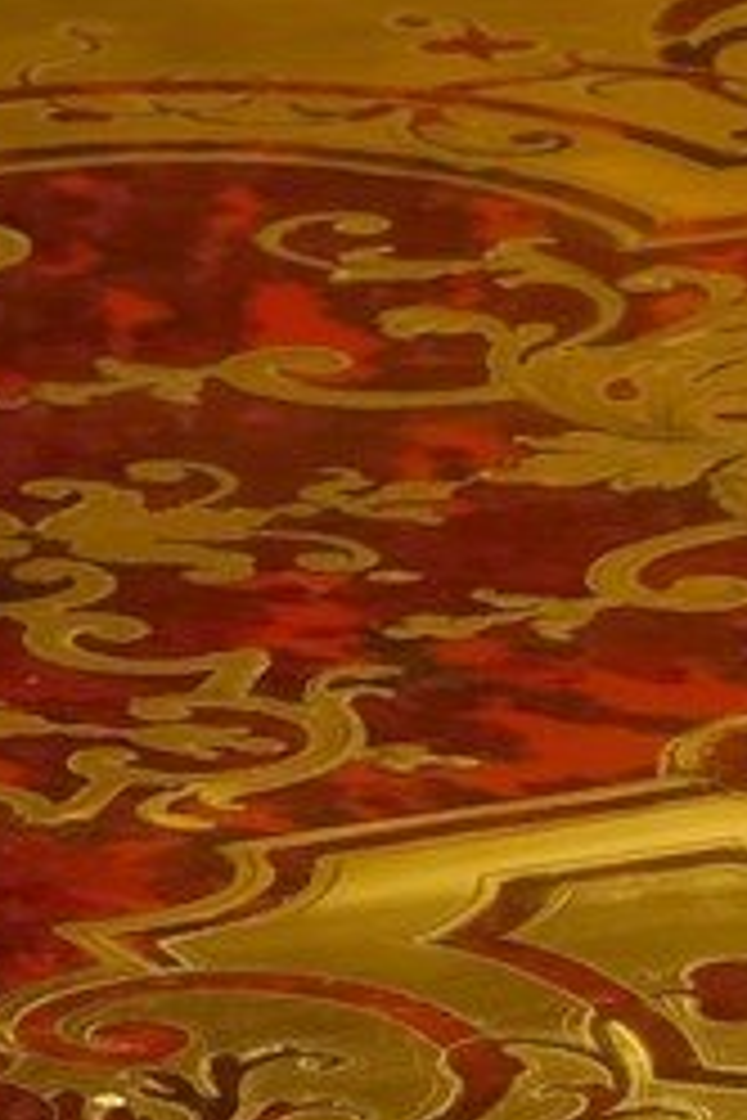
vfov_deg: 2.2
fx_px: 28452
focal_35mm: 914
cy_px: 3252
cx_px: 1098
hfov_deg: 1.5
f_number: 9
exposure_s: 1.3
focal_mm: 95
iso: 100
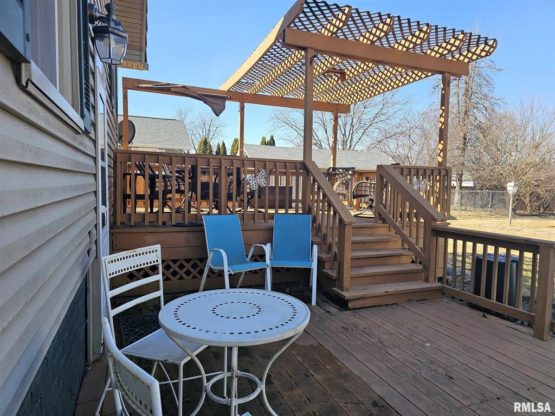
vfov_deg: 58.9
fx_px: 369
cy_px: 208
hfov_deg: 73.9
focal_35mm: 23
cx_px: 278
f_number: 1.7
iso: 10
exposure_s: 1/270
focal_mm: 6.3
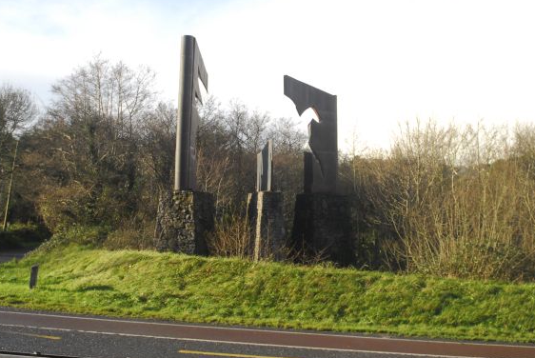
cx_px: 275
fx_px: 610
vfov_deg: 32.7
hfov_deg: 47.4
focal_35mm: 41
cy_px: 161
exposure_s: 1/1500
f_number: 2.8
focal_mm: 24
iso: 400
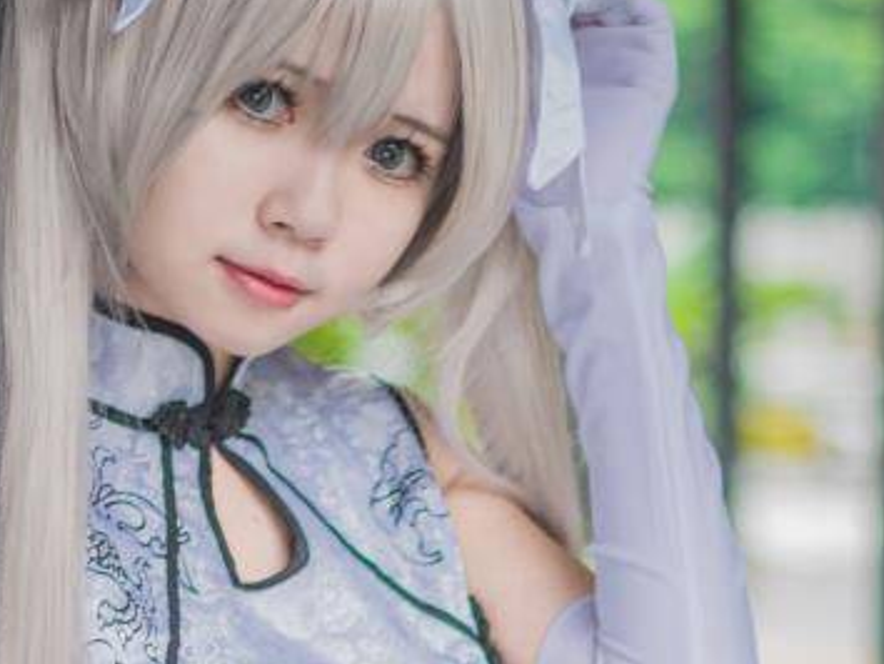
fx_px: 4165
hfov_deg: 12.1
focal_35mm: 163
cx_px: 548
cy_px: 966
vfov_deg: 8.9
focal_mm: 50
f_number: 1.8
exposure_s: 1/200
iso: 400
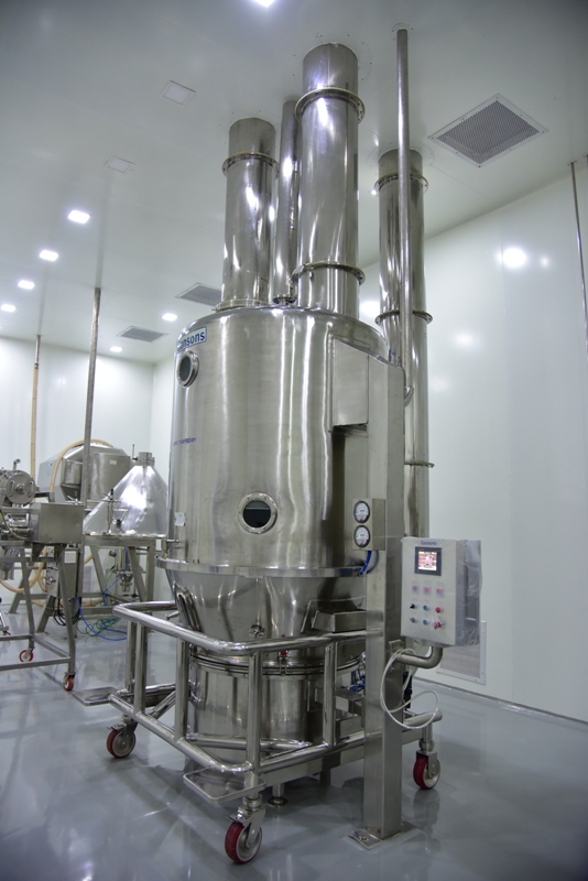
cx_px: 294
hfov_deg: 53.2
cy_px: 440
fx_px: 587
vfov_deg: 73.7
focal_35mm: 24
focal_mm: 24
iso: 1250
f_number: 4
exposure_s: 1/60
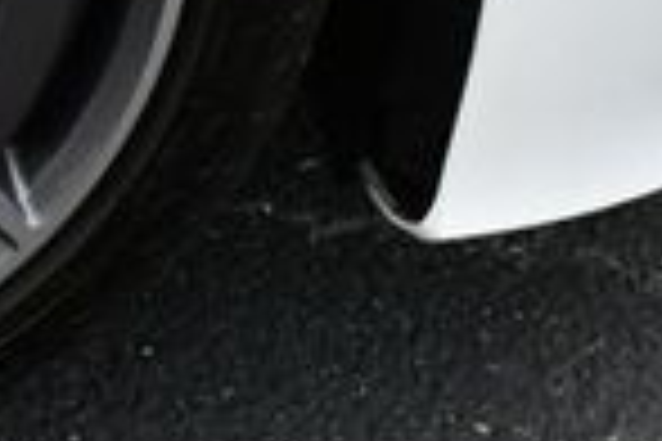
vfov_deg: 8.6
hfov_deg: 12.3
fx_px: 2887
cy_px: -184
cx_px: -414
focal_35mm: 157
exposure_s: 1/250
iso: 280
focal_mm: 18
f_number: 5.6
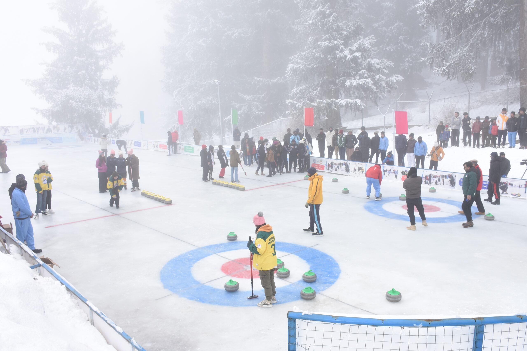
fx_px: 439
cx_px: 264
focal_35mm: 30
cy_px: 176
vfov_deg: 43.6
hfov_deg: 61.9
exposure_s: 1/125
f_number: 8
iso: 160
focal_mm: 20
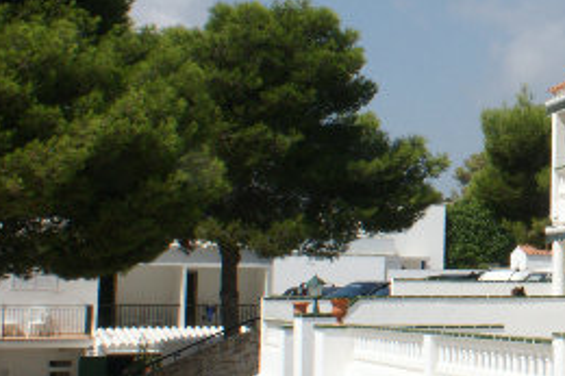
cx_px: 702
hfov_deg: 22.3
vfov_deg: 16.3
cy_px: 71
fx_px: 1302
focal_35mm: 83
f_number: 22
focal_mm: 18
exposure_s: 1/125
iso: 400
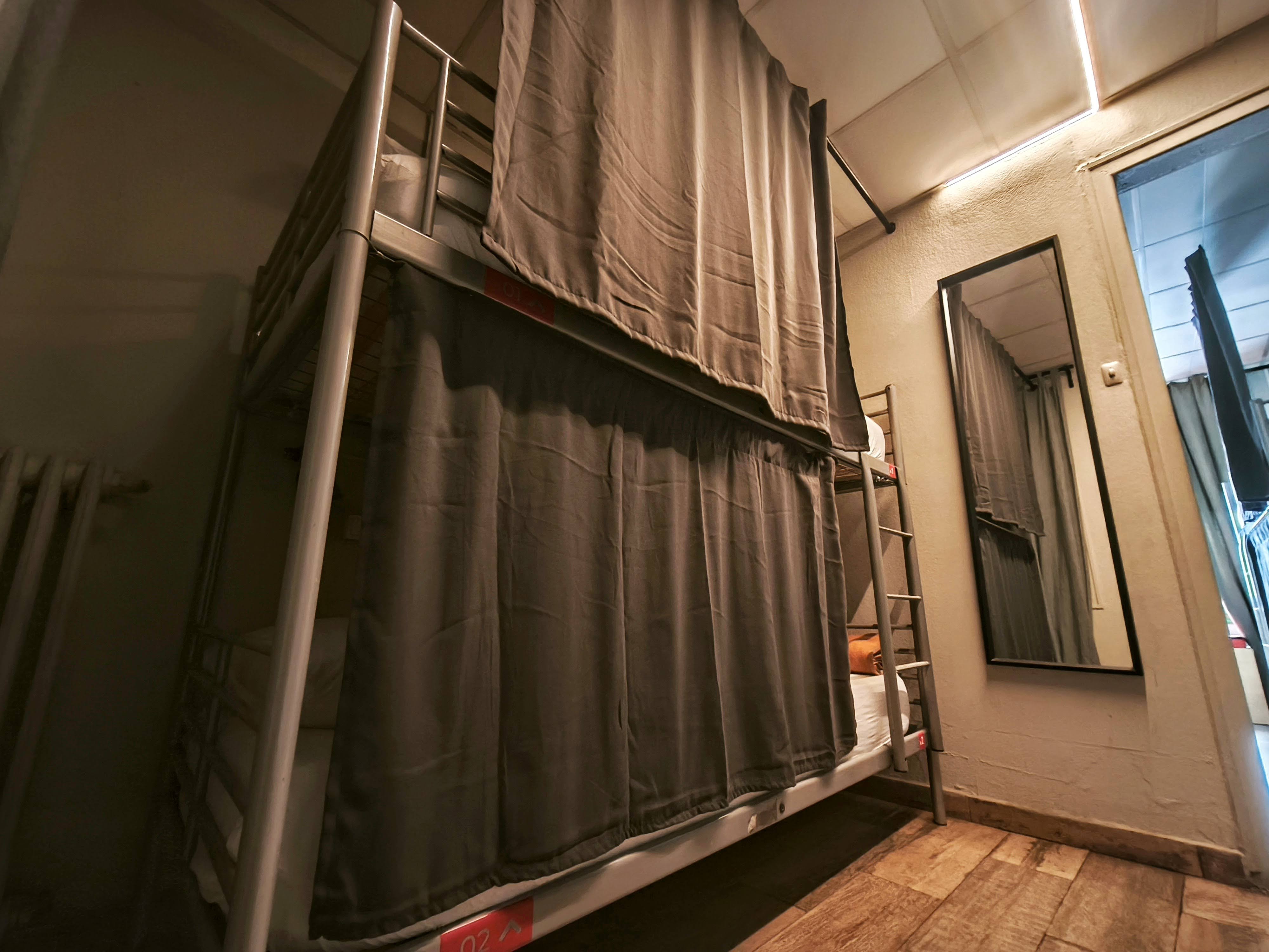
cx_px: 634
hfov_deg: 98.2
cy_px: 476
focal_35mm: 15
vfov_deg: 81.7
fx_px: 550
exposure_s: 1/25
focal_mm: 1.91
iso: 800
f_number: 2.2
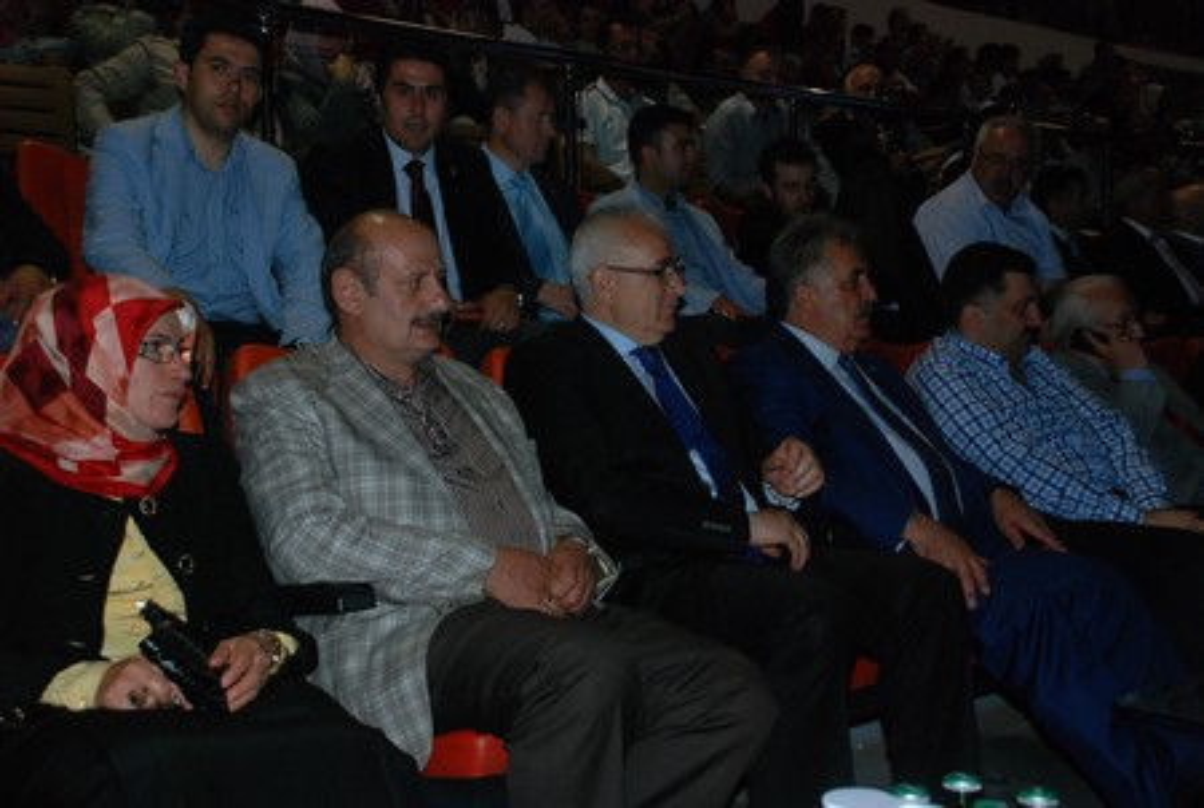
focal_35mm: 42
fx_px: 1407
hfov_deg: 46.3
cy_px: 404
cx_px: 602
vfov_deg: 32.0
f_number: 5
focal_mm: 28
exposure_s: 1/60
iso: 800
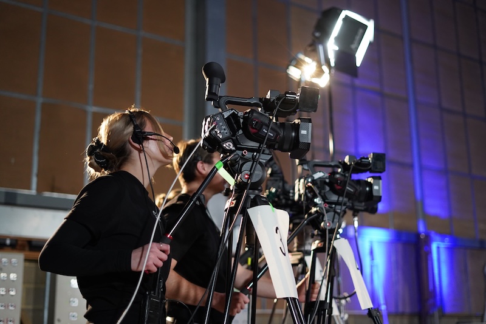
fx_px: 675
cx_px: 243
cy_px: 162
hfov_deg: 39.6
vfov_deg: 27.0
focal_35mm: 50
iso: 3200
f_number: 2
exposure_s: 1/160
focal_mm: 50
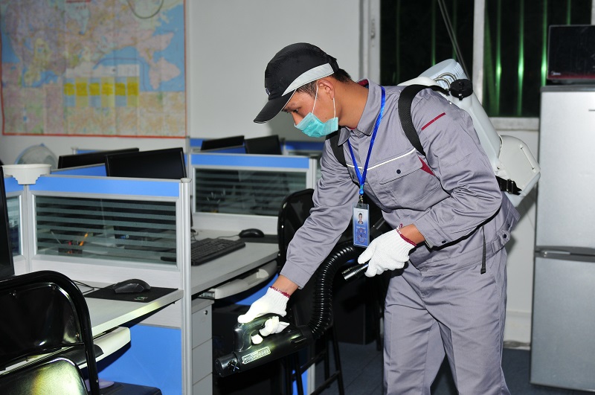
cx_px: 298
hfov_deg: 37.9
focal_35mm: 52
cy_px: 198
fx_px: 866
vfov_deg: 25.7
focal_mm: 35
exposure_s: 1/60
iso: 200
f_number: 2.8
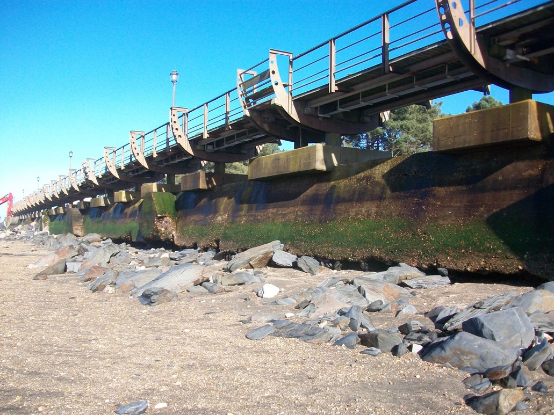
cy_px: 208
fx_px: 544
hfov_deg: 54.0
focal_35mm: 34
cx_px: 277
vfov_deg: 41.8
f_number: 2.8
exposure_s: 1/640
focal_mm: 5.7
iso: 80
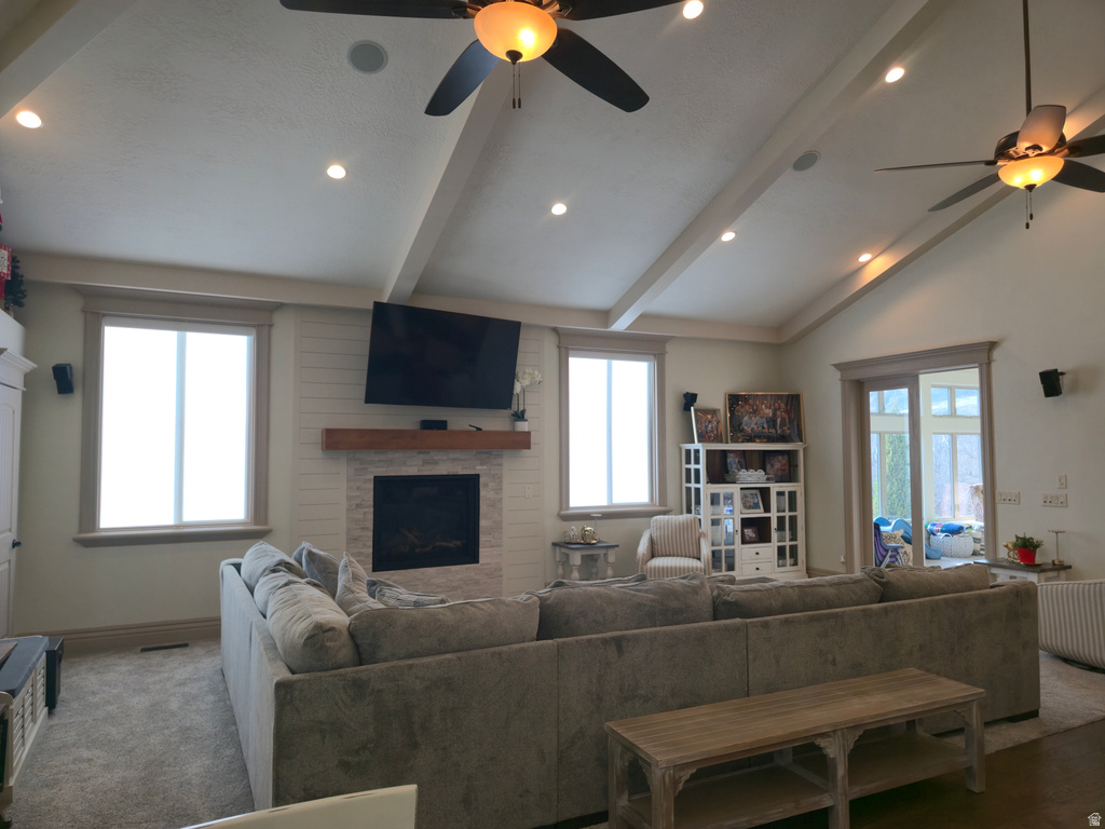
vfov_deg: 58.9
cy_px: 414
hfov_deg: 73.9
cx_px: 552
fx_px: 734
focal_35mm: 23
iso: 20
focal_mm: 6.3
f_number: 1.7
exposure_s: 1/60
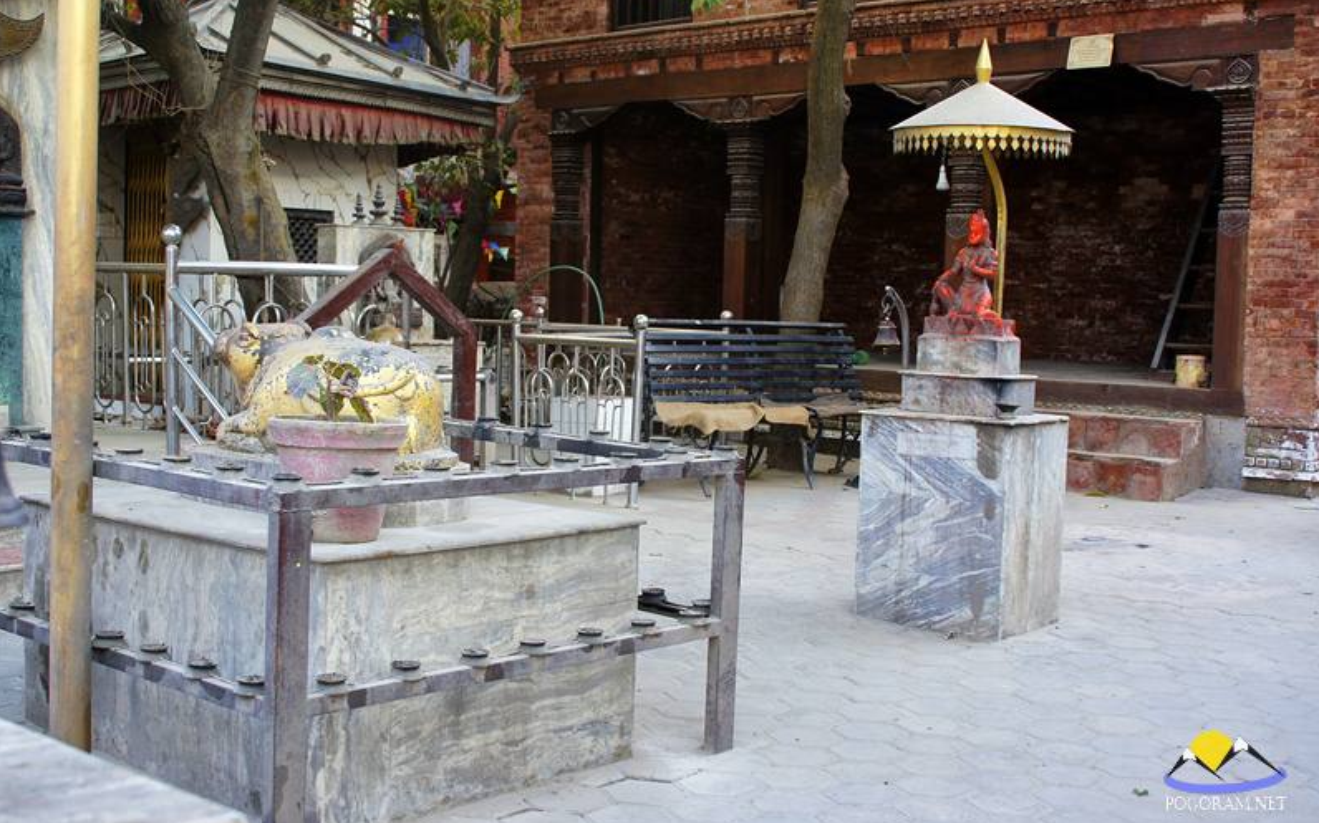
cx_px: 658
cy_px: 397
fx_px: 1545
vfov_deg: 29.8
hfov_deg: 46.2
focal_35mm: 43
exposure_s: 1/50
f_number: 4.5
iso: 400
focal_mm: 28
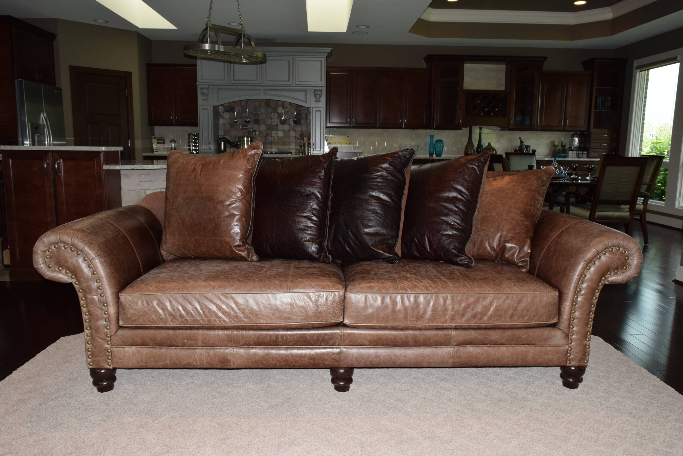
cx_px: 342
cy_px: 228
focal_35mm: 27
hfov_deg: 67.3
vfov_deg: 48.0
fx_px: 513
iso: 800
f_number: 10
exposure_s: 1/100
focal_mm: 18
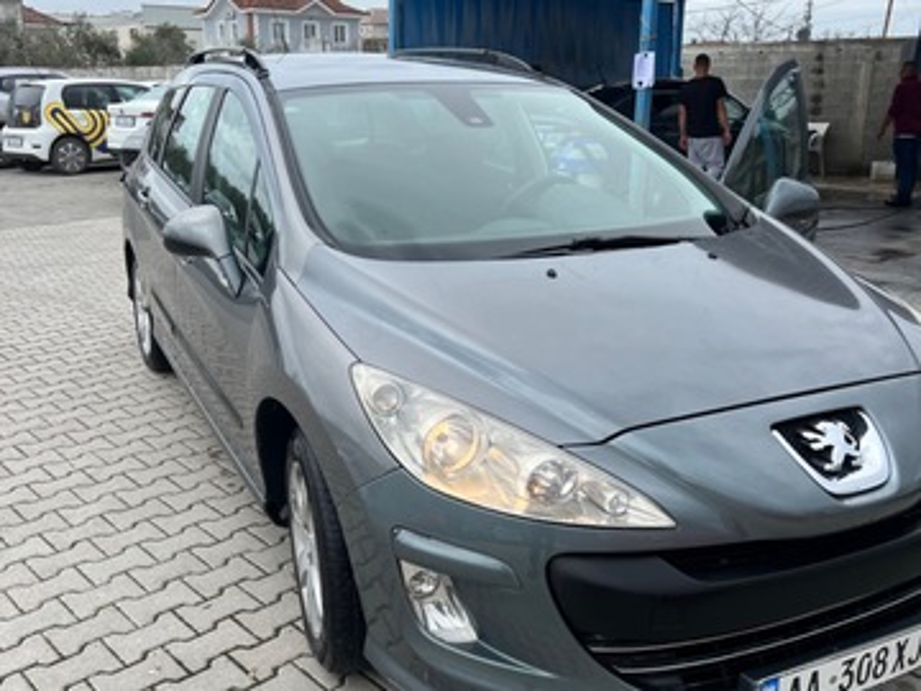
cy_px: 346
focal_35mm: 26
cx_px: 460
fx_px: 692
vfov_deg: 53.1
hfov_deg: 67.3
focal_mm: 5.7
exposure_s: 1/2404
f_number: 1.5
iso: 50
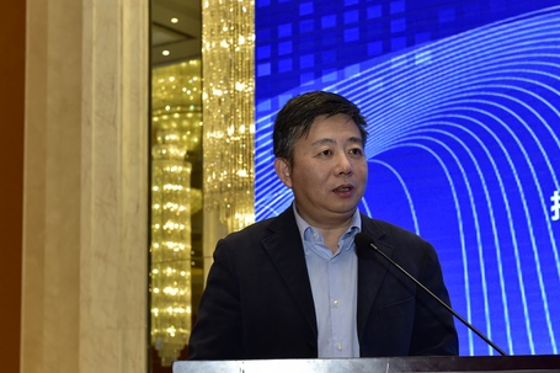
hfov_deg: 23.3
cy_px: 220
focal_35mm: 87
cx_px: 361
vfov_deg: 15.7
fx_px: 1353
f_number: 8
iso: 1250
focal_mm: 66
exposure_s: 1/125
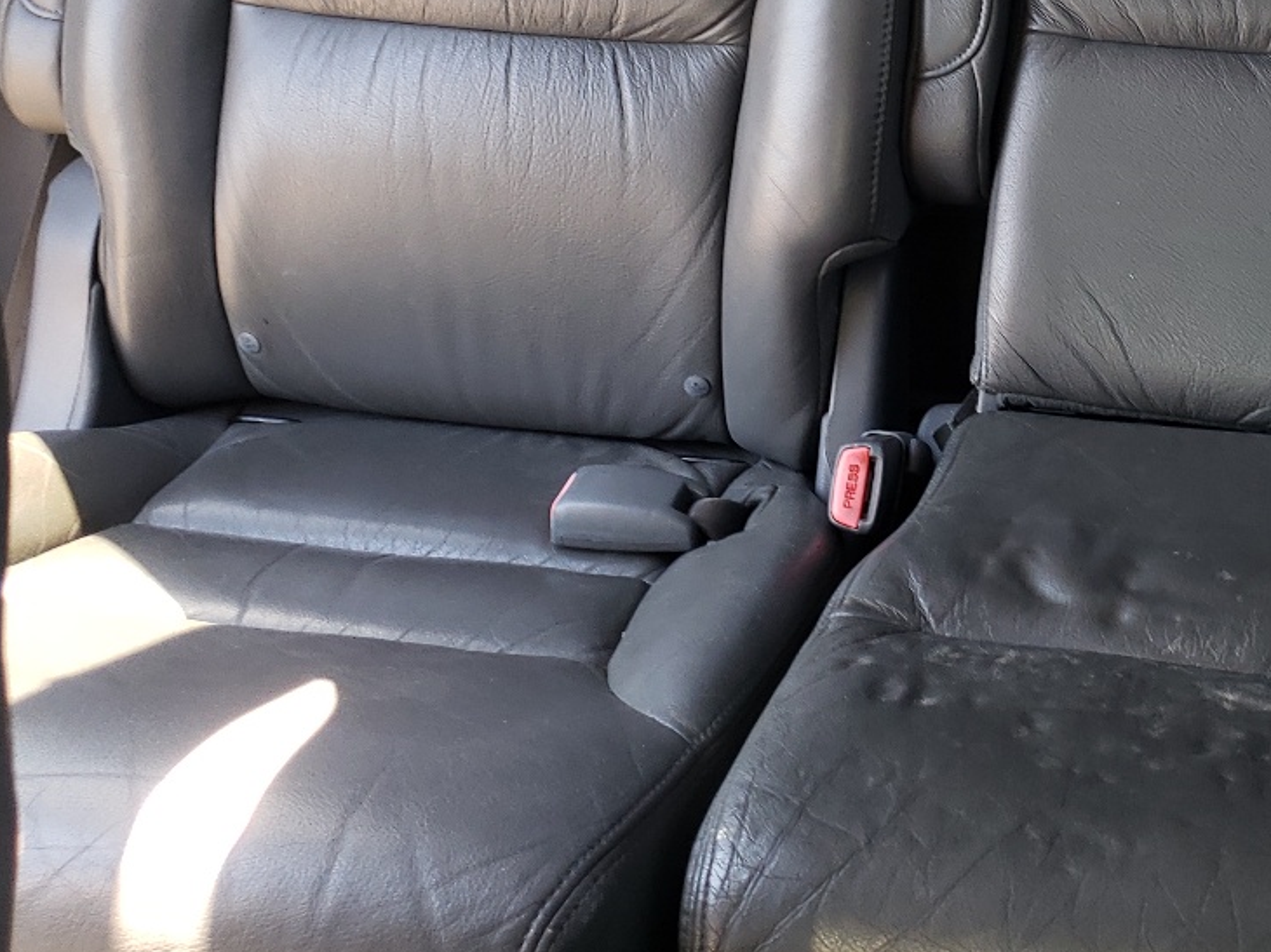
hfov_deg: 32.4
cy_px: -52
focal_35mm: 57
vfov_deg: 24.2
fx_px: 2092
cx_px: 1109
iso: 55
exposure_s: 1/60.2
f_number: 1.5
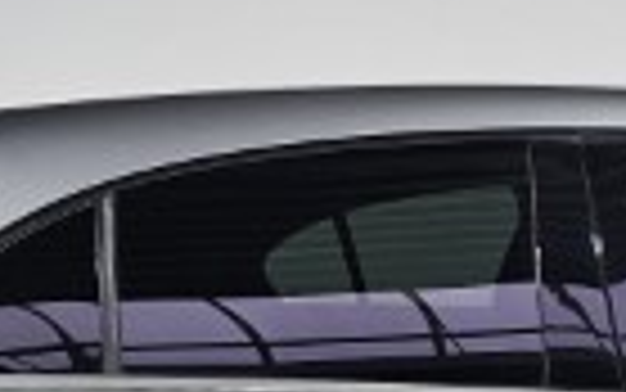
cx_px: 860
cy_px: 721
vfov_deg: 10.9
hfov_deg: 17.2
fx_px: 1912
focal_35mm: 112
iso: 100
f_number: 1.7
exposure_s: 1/100
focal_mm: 6.3
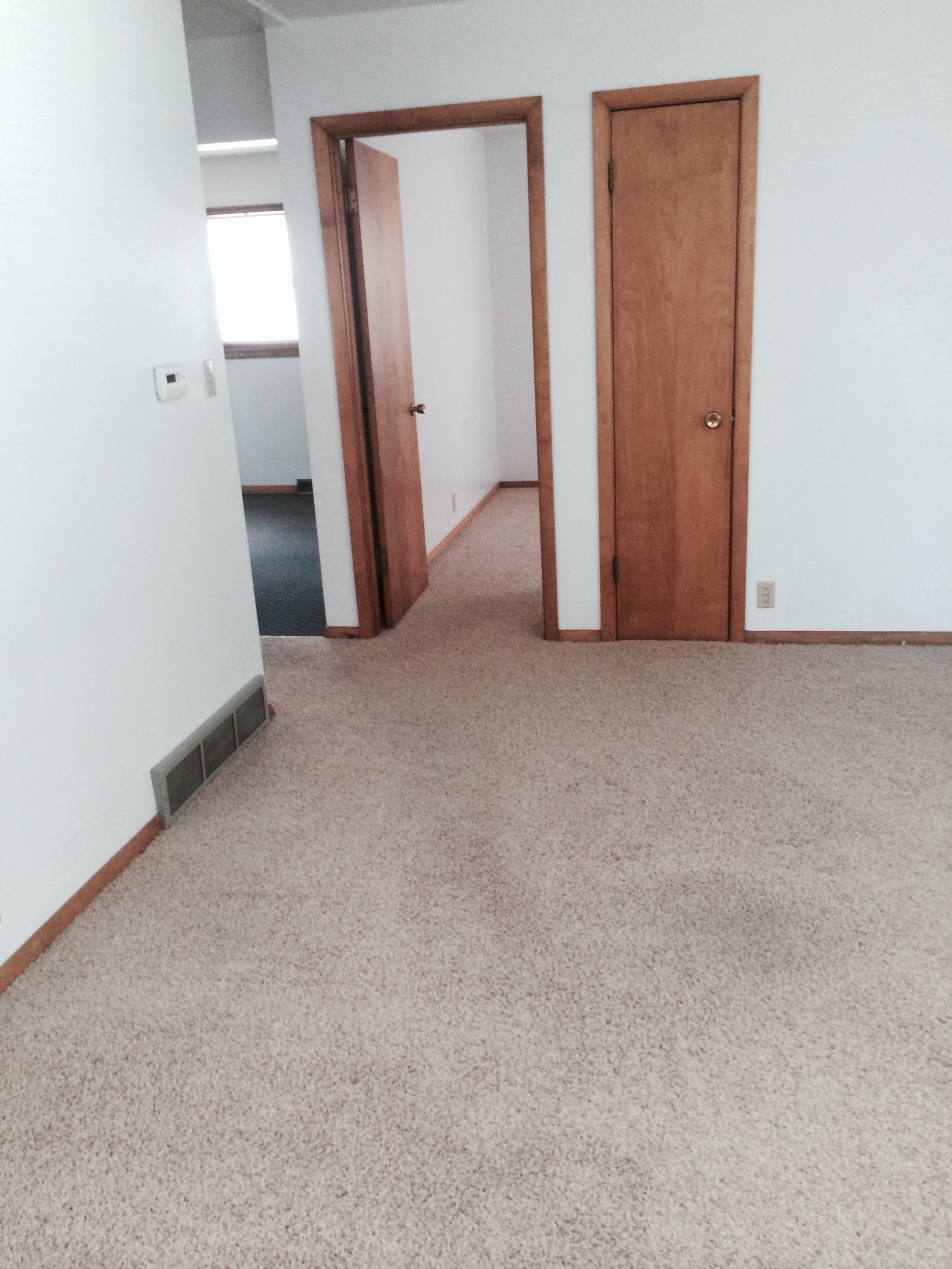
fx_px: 1100
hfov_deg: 46.8
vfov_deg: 60.0
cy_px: 634
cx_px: 476
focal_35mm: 30
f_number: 2.2
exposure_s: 1/30
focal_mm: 4.12
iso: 160
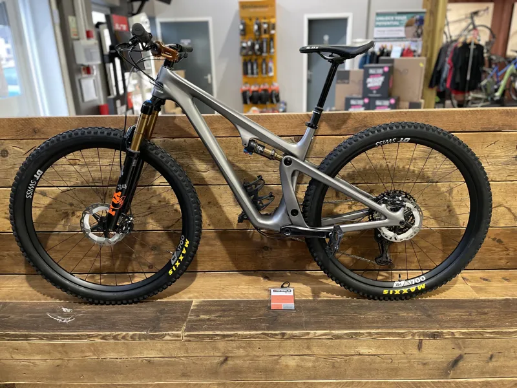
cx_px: 258
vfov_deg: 53.1
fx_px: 388
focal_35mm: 26
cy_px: 194
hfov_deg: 67.3
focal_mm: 4.2
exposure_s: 1/50
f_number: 1.6
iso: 250
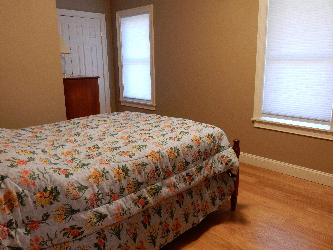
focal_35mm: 30
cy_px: 125
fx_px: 289
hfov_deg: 60.0
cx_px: 166
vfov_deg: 46.8
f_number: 4
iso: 400
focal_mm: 5.4
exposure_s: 1/20
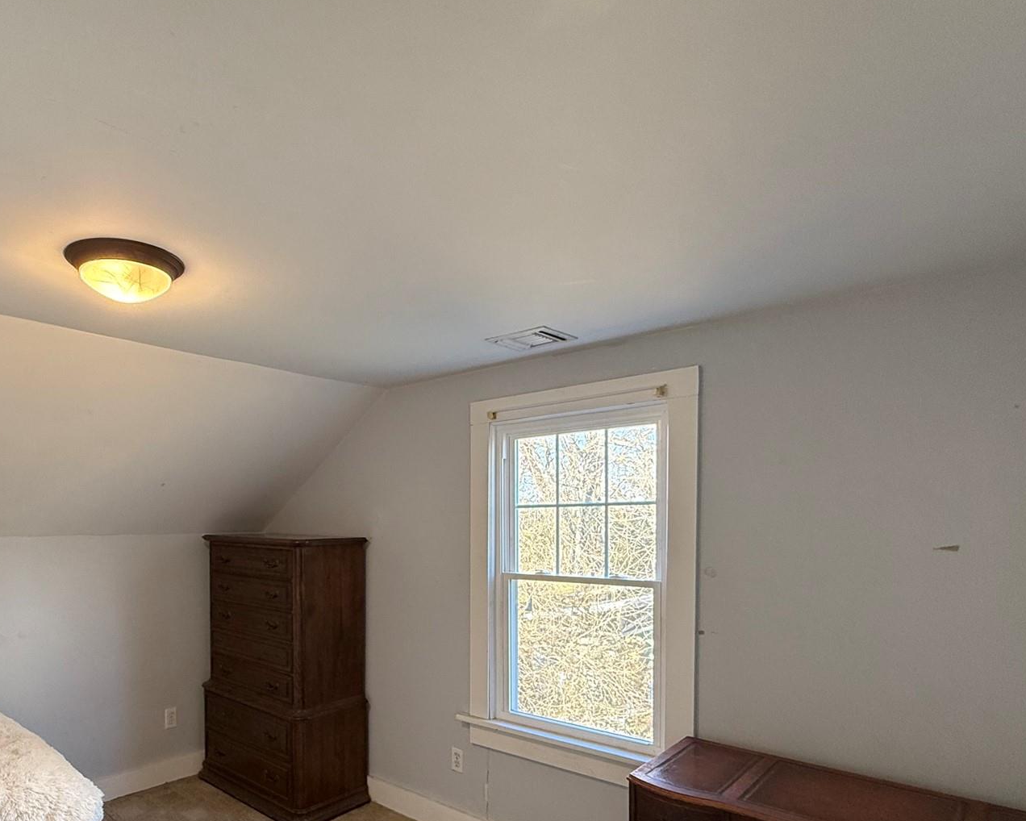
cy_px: 543
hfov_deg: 73.6
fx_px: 668
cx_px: 377
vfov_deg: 61.7
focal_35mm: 22
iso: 250
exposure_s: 1/120
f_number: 2.2
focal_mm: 2.22
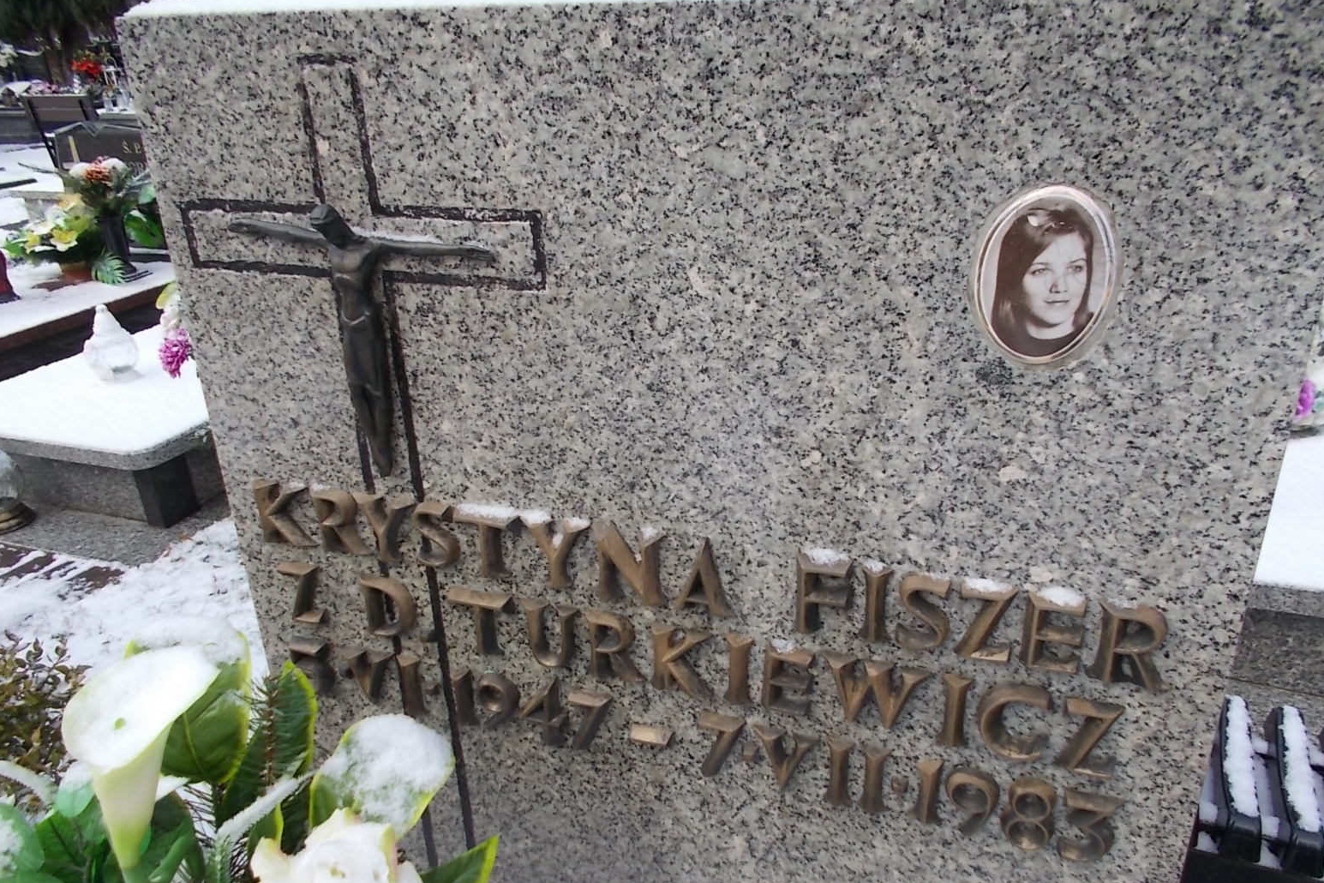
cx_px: 683
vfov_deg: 46.3
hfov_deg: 65.5
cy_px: 502
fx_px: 1030
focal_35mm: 28
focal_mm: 4.6
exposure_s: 1/250
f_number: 3.2
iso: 80
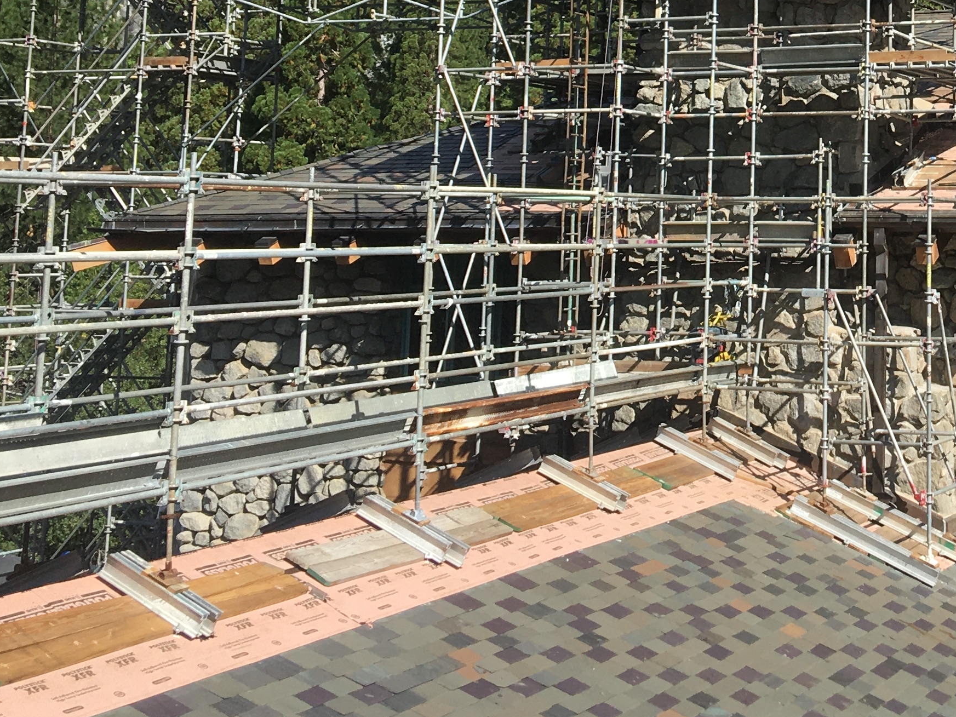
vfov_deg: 21.1
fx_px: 1850
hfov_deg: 27.6
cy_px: -20
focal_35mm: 67
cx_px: 914
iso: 25
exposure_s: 1/1374
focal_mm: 4.15
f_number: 2.2
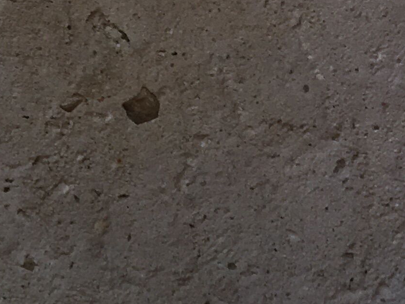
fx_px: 1627
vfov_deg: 10.3
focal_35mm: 139
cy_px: 485
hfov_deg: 13.2
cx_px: -252
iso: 25
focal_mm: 4.15
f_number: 2.2
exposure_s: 1/1148
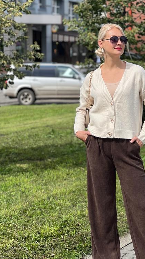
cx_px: 105
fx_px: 779
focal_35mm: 114
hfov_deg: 10.6
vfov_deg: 18.8
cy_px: 133
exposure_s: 1/404
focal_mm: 9
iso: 32
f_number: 2.8
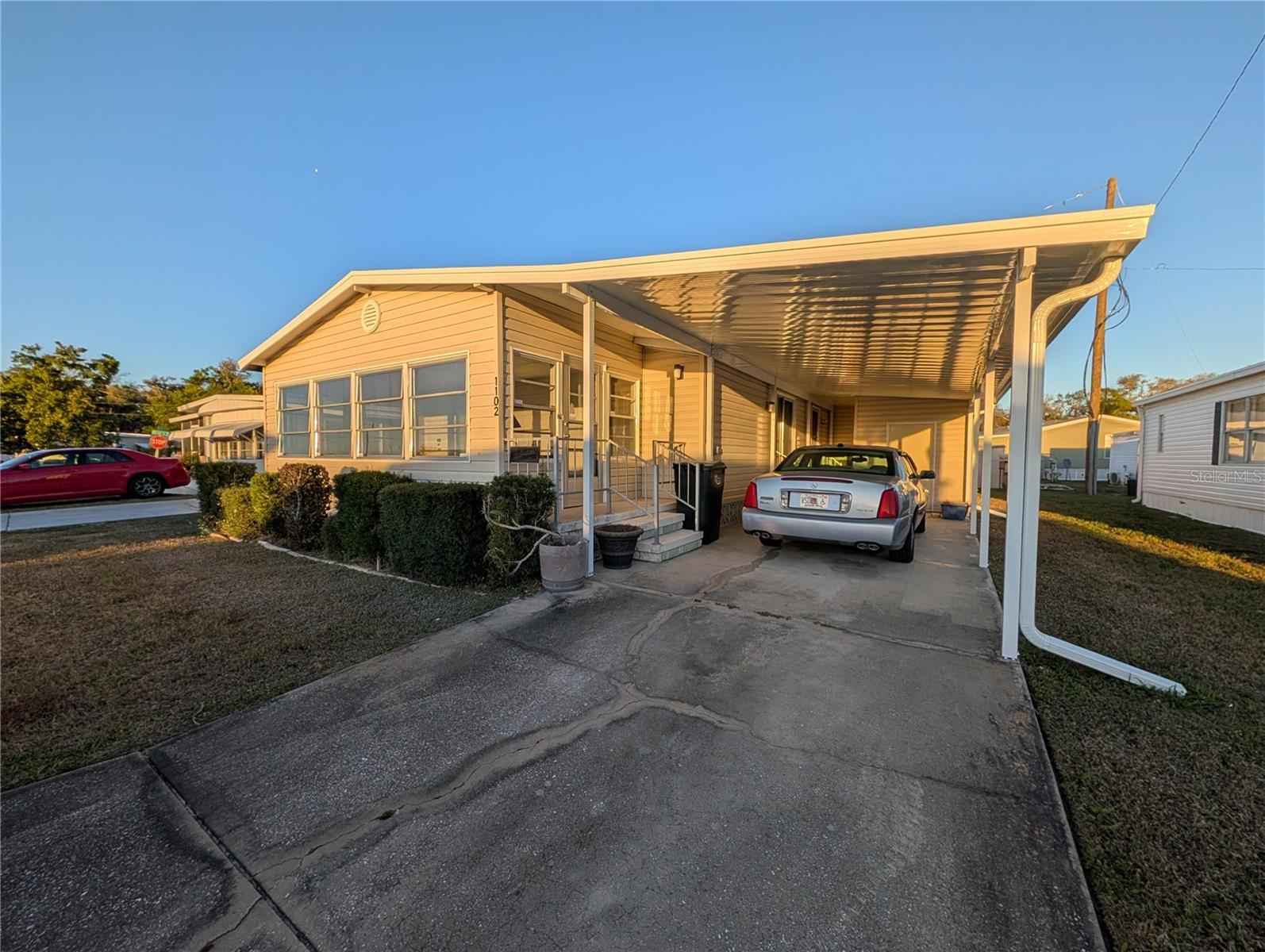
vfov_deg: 94.6
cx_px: 632
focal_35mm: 12
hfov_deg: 110.5
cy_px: 476
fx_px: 439
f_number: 1.7
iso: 47
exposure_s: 1/2924
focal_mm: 2.02
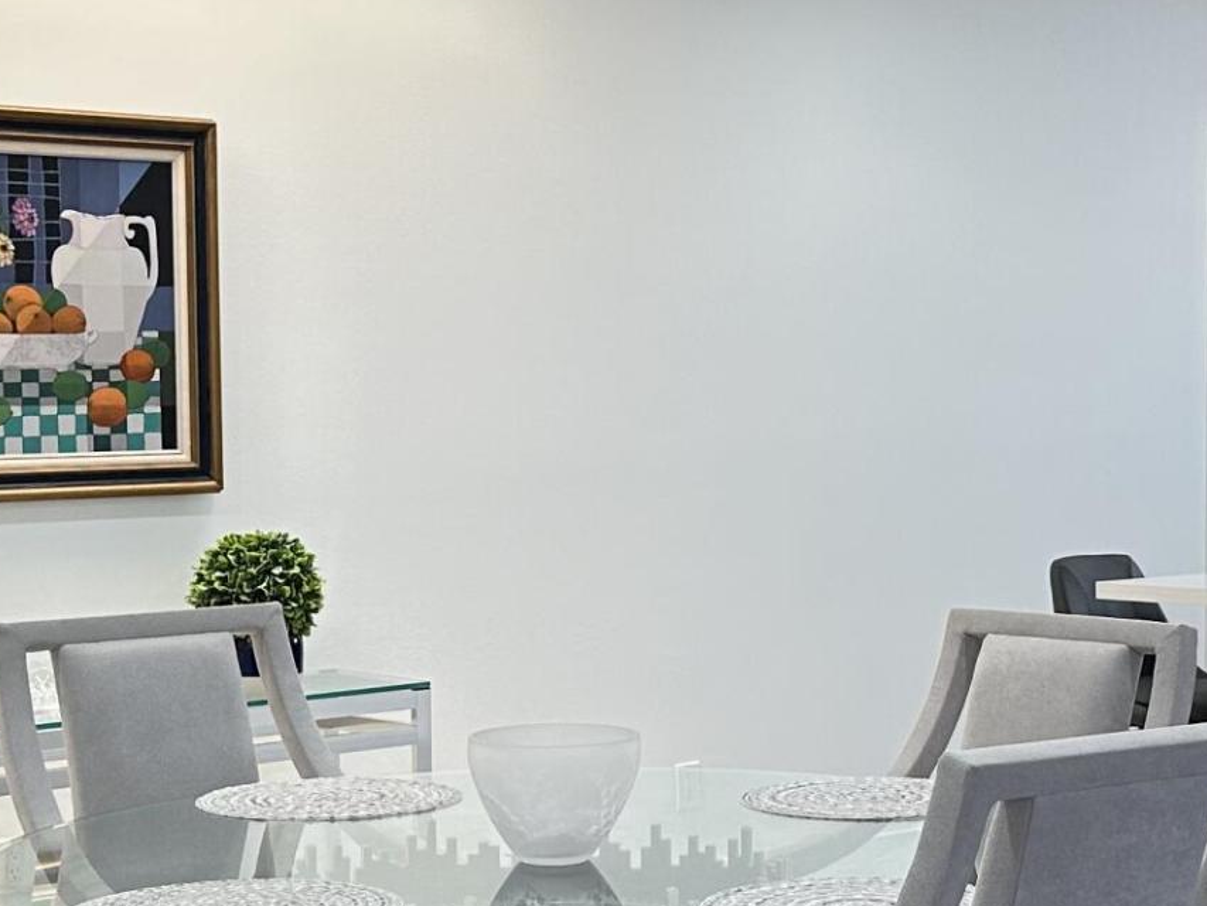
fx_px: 2825
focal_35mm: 81
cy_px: 586
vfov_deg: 18.2
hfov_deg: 24.0
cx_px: 839
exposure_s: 1/60
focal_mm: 6.86
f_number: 1.78
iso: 125
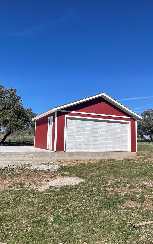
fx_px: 187
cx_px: 83
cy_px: 123
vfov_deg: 66.5
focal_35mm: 28
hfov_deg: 44.5
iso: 32
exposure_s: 1/5051
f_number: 1.6
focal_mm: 4.2
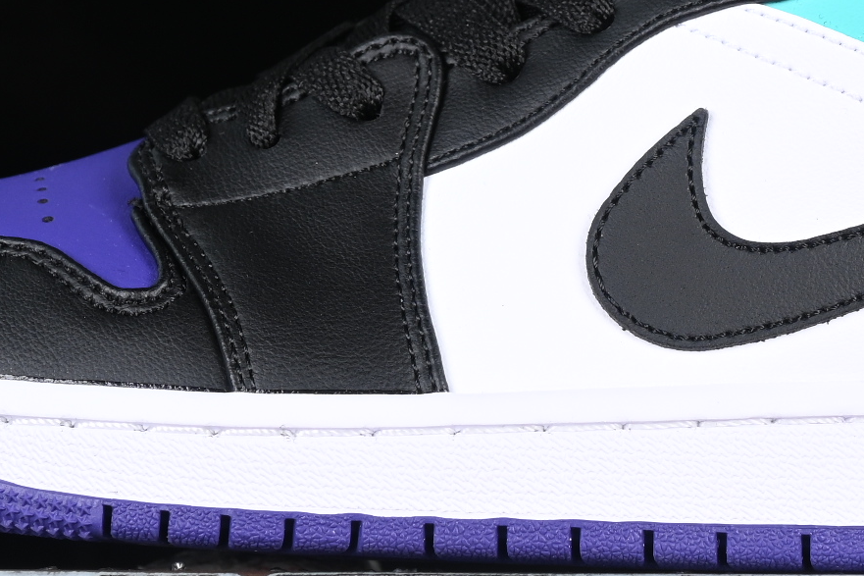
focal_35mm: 237
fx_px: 5687
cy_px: 27
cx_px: 587
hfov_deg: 8.7
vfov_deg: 5.8
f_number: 6.3
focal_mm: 50
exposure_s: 1/60
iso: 160
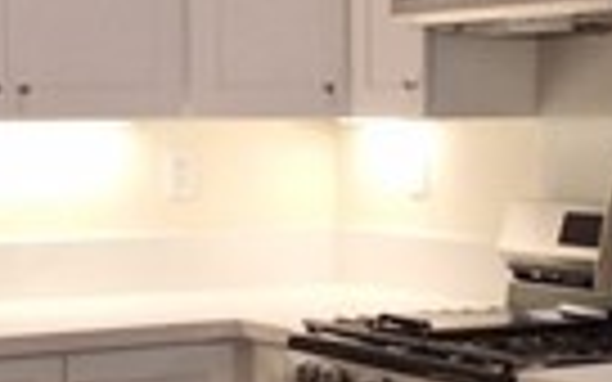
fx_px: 1918
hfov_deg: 18.1
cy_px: 247
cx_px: 238
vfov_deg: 11.4
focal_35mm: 115
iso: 80
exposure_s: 1/120
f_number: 1.8
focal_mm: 5.54
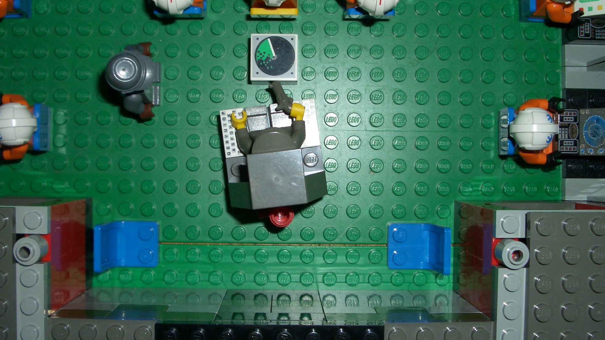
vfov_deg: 26.5
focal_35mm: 45
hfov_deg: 45.4
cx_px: 276
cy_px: 142
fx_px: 722
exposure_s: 1/60
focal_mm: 5.8
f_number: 4.3
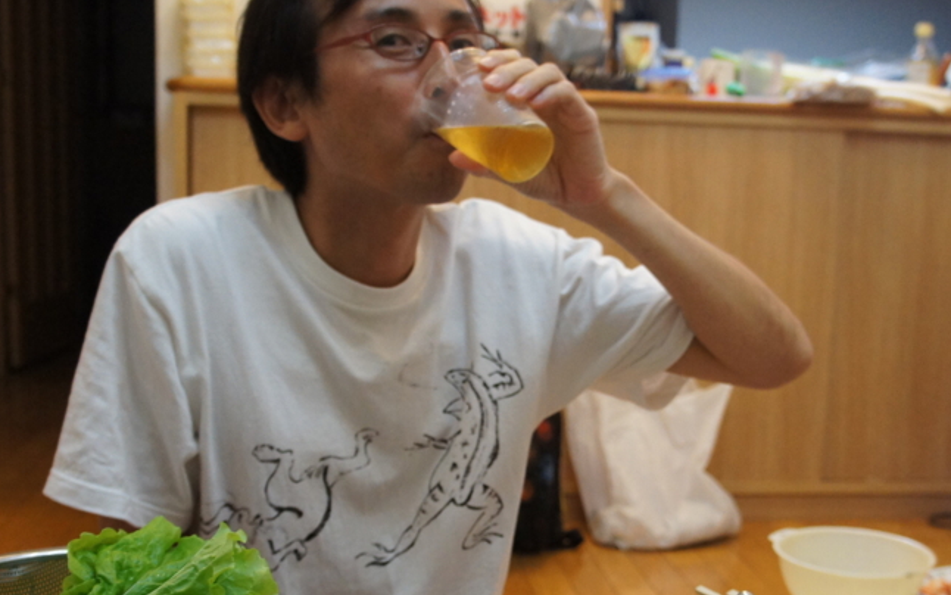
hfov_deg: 39.6
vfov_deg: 25.1
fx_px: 1317
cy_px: 457
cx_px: 549
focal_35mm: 51
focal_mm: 21
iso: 1600
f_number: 4
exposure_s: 1/80
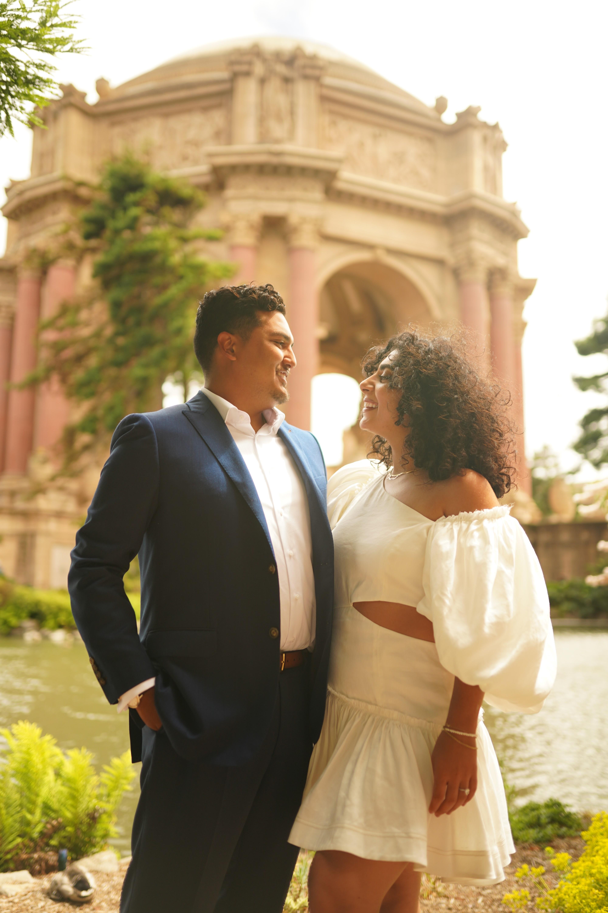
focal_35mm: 35
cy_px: 456
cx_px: 304
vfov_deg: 54.4
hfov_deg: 37.9
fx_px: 887
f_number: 1.4
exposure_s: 1/200
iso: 160
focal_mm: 35
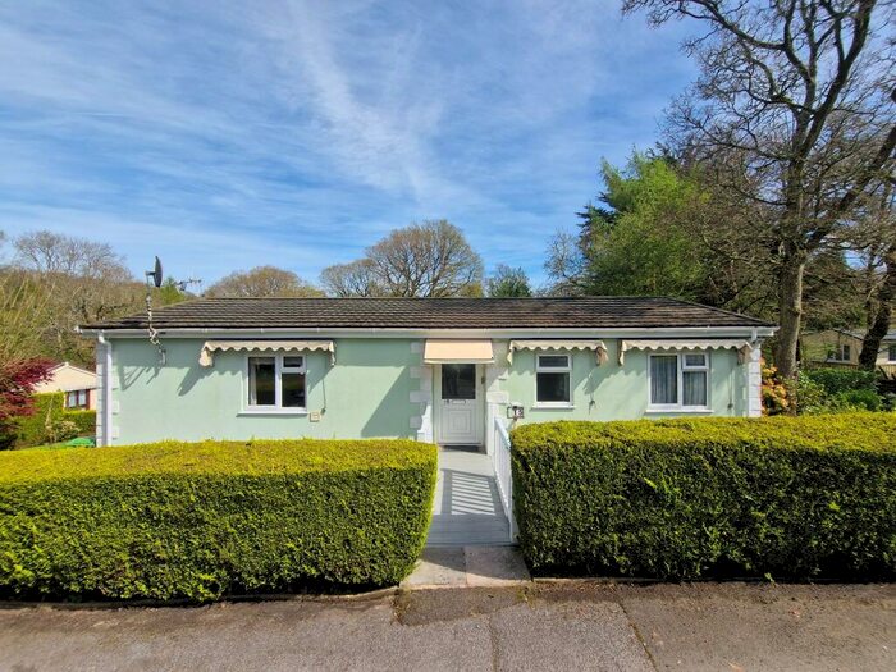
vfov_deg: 89.9
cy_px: 336
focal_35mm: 13
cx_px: 448
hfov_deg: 106.2
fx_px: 336
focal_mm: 2.2
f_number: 2.2
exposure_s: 1/2072
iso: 50
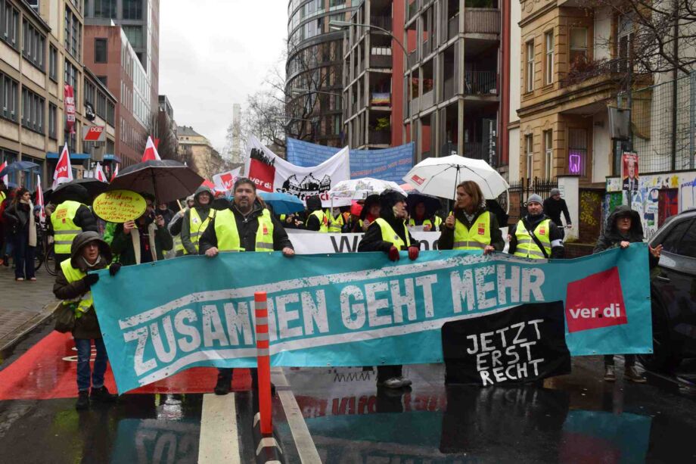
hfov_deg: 45.0
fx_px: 841
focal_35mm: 44
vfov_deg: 30.8
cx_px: 348
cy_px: 232
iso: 400
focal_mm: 29
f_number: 9
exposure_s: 1/100
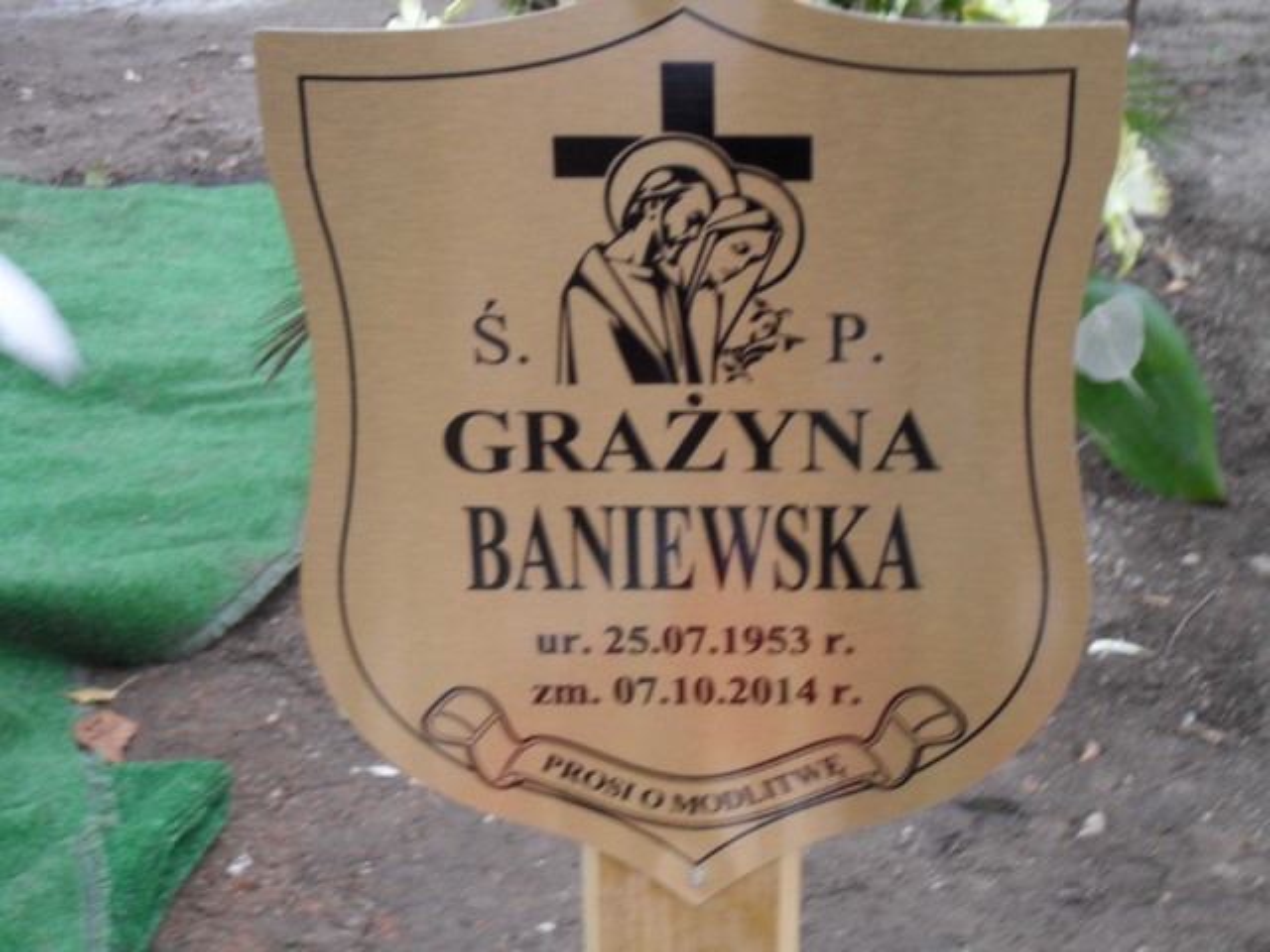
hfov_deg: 29.4
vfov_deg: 22.3
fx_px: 2421
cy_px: 476
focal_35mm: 66
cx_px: 635
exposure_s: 1/60
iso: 100
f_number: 4.6
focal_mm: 11.7
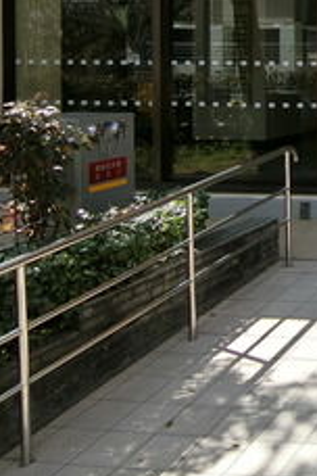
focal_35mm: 52
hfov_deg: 19.0
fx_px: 687
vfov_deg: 36.4
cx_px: 588
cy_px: 69
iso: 80
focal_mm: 4.06
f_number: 2.7
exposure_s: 1/640
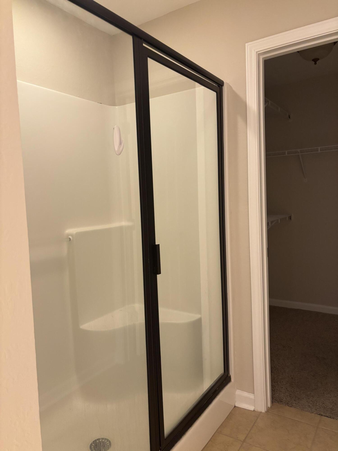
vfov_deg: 67.3
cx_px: 169
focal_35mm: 26
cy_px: 226
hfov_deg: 53.1
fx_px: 338
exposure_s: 1/60
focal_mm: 5.96
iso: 320
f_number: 1.6
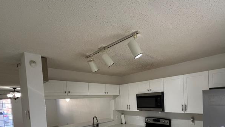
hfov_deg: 86.8
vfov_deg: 54.0
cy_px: 103
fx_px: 113
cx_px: 148
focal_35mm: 19
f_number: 1.8
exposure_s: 1/99
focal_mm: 1.57
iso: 200
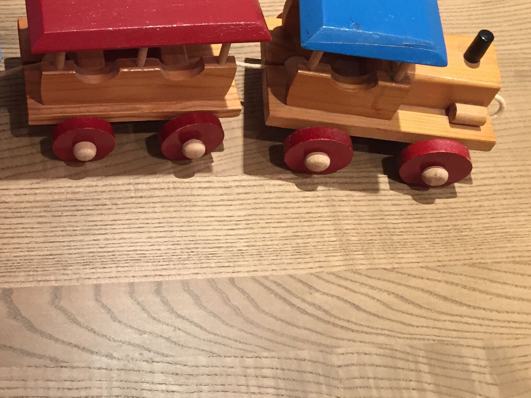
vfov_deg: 23.3
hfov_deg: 29.3
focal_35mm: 61
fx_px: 936
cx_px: -16
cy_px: 31
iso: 125
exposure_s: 1/33
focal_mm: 4.15
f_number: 2.2
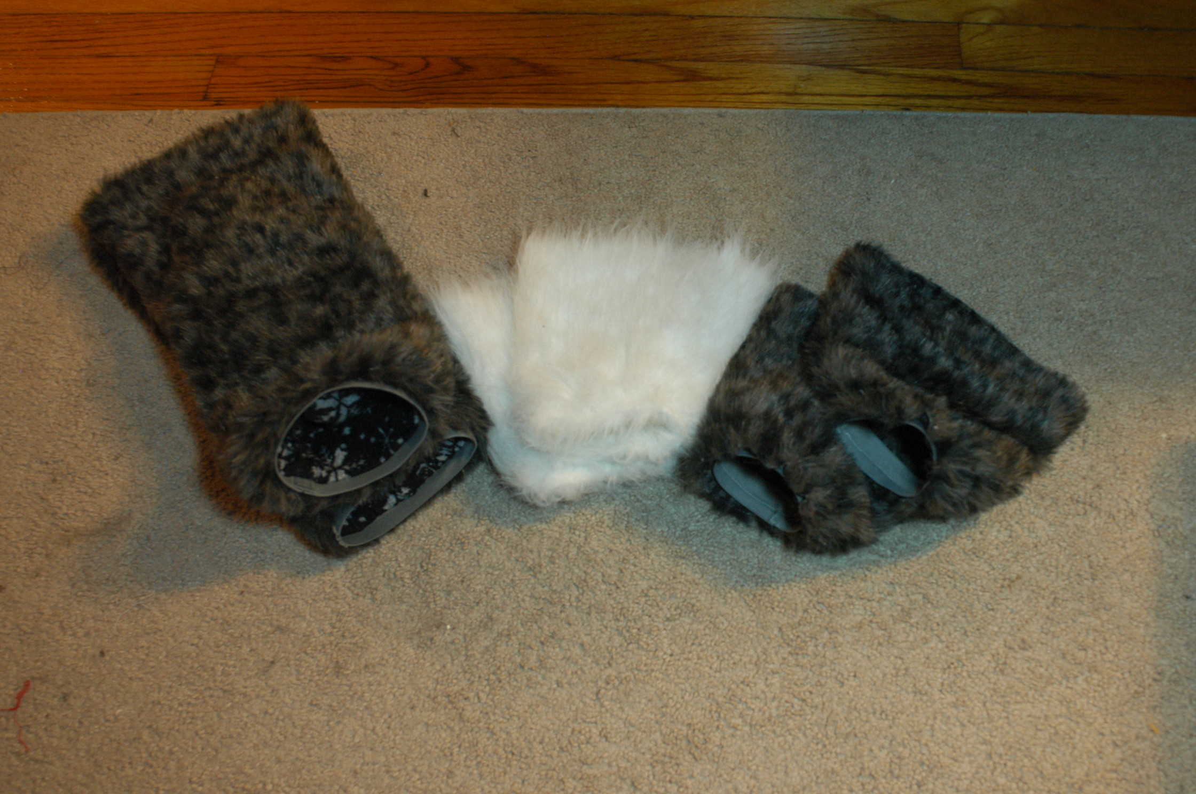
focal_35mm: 30
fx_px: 995
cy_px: 397
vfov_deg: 43.5
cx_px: 598
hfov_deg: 62.0
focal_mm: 20
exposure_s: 1/60
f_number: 4
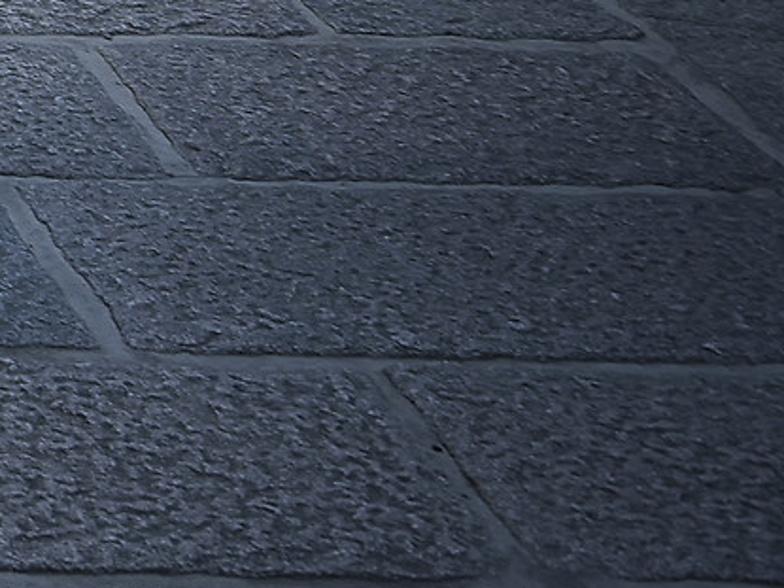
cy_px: -838
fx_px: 4279
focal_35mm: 189
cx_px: -1001
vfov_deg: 7.3
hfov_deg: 9.5
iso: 100
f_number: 6.3
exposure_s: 1/160
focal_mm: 34
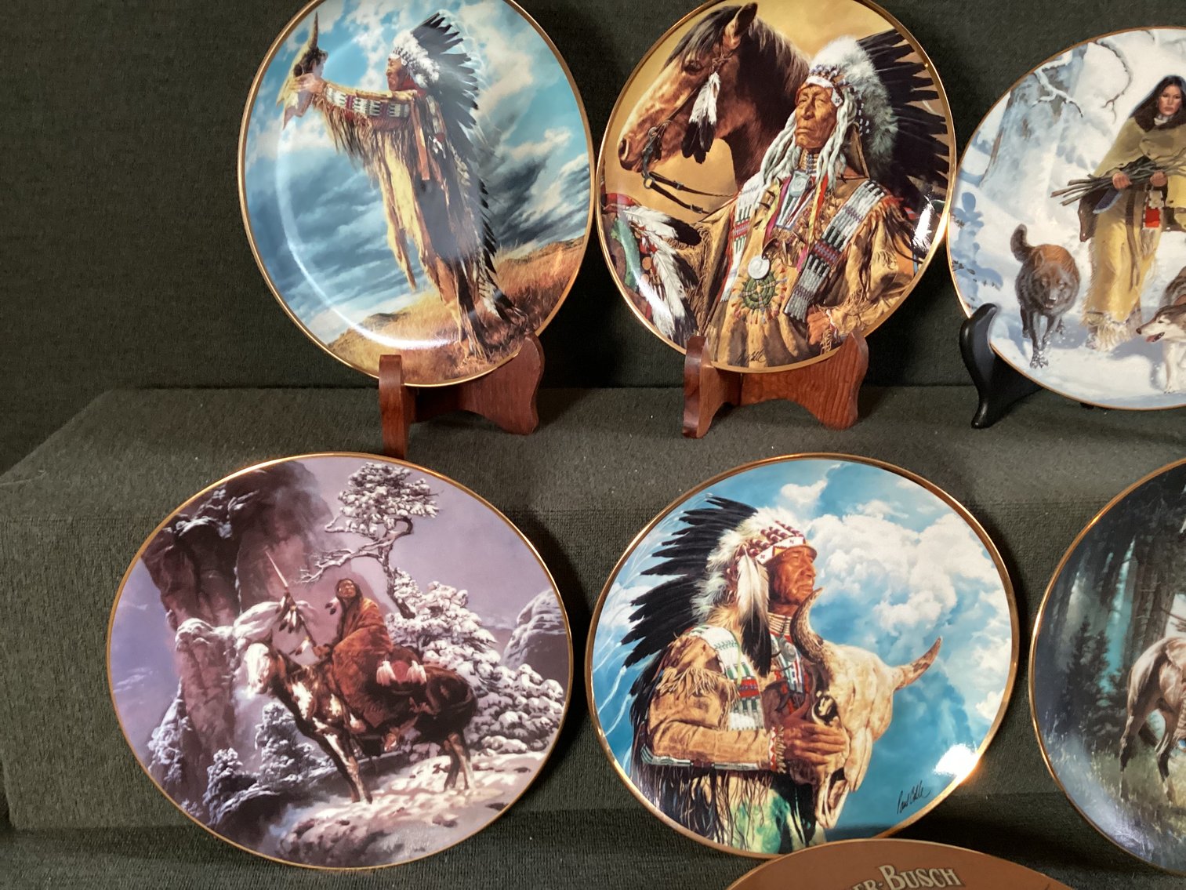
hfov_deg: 58.3
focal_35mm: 31
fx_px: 1062
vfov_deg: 45.4
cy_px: 445
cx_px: 593
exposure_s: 1/60
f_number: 2.4
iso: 320
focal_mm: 3.3
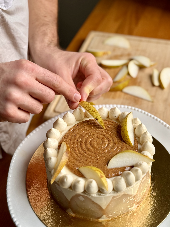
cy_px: 114
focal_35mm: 48
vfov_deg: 39.7
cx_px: 85
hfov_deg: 30.3
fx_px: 314
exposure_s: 1/102
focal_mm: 6.76
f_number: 1.78
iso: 100
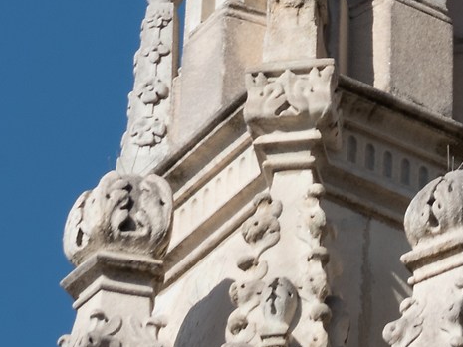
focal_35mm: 596
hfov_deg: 3.3
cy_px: -707
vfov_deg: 2.5
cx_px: 678
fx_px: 7974
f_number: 11
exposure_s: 1/320
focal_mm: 120
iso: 200
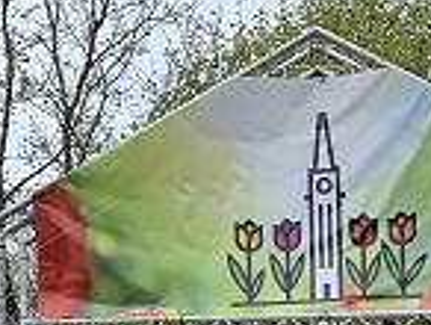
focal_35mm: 89
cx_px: 337
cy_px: 533
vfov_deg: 15.0
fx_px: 1110
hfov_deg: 21.7
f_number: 1.8
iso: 25
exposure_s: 1/1088
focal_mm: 4.25
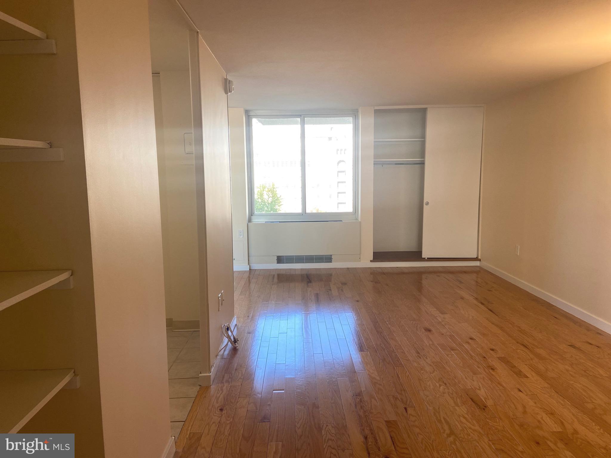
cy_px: 229
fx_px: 459
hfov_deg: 67.3
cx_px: 306
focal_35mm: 26
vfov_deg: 53.1
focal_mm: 4.25
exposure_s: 1/120
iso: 80
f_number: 1.8
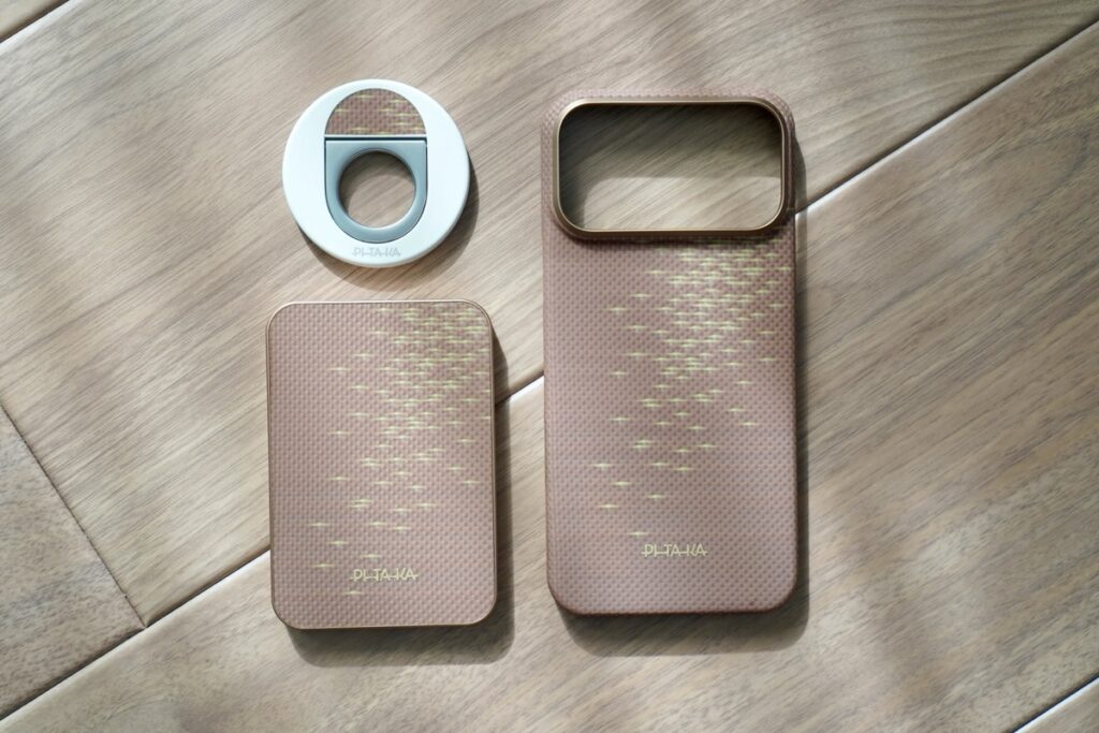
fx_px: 1603
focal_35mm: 52
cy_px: 366
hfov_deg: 37.8
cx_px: 550
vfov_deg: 25.8
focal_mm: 35
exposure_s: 1/60
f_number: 5
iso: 250
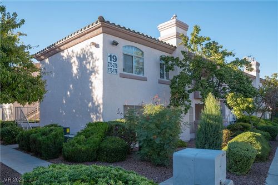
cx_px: 139
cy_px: 92
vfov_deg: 46.4
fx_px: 216
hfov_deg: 65.5
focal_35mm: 28
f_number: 8
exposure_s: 1/80
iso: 100
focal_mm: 28
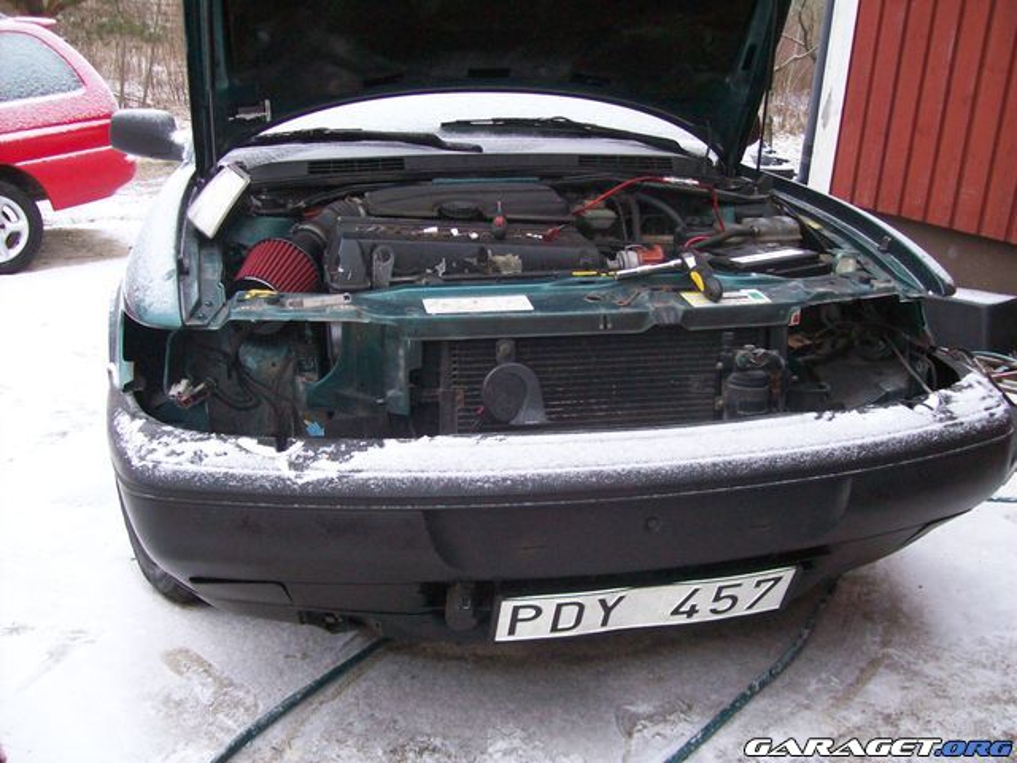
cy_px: 382
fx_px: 1058
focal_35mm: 36
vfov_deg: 39.7
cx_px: 508
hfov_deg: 51.4
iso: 200
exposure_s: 1/64
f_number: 2.7
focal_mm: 6
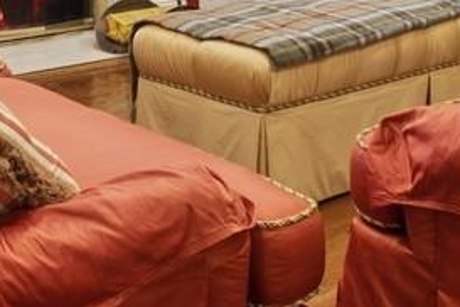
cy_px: -169
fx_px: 1048
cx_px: 238
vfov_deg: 15.3
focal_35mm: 82
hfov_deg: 24.8
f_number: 11
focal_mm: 14
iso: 100
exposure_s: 1/2.5
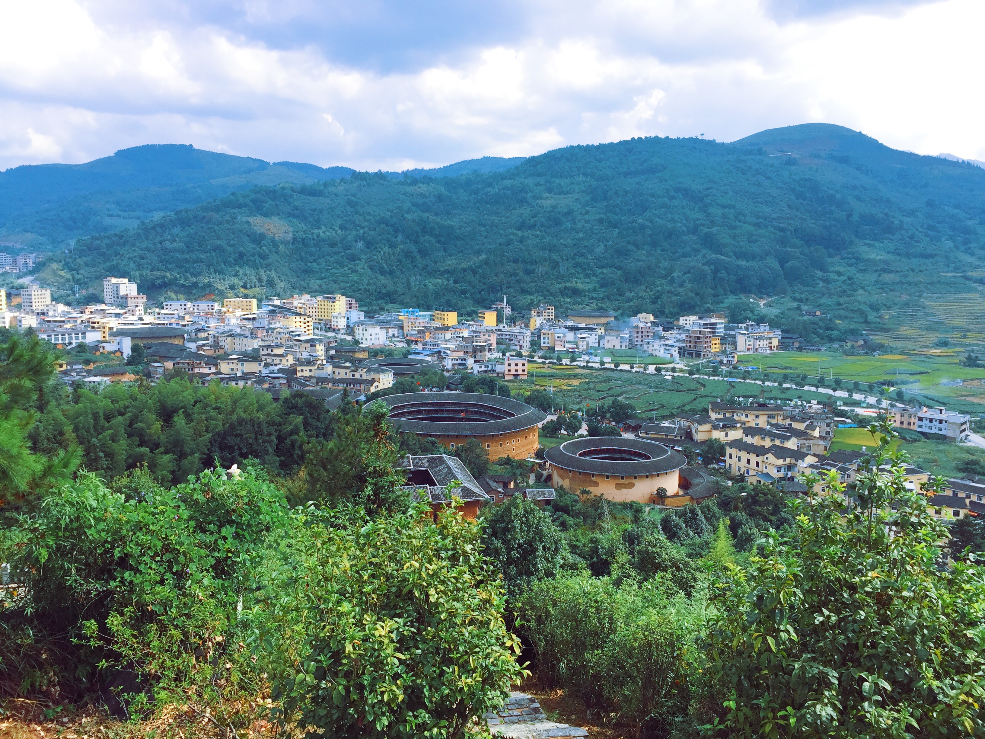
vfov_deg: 48.2
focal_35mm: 29
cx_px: 492
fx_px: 825
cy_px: 370
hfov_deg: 61.7
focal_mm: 4.15
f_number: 2.2
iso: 32
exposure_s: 1/898
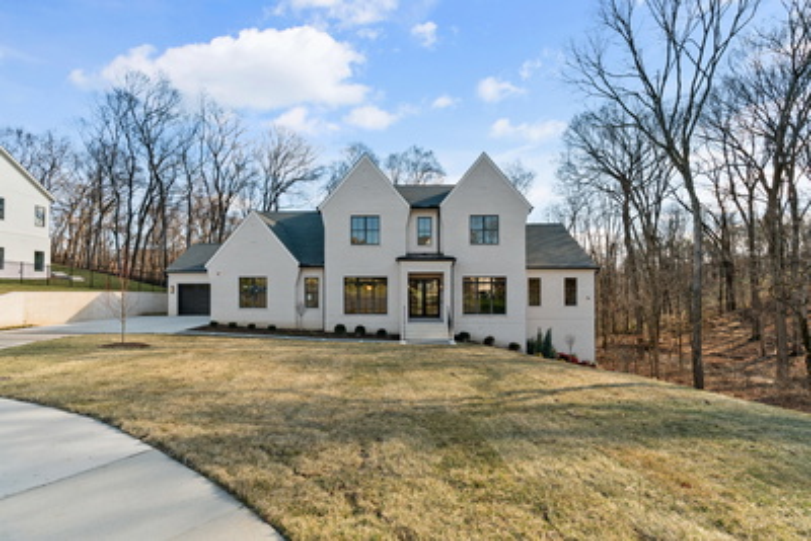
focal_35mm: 16
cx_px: 406
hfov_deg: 96.7
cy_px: 270
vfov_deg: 73.8
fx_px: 361
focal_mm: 16
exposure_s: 1/250
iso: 200
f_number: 8
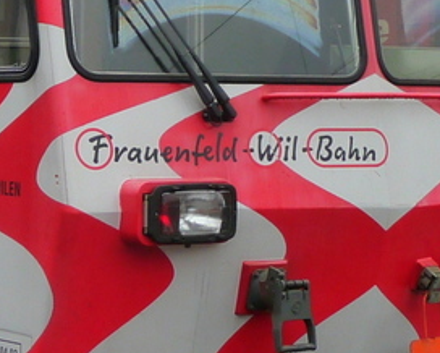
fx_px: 1681
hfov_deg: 14.7
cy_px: 73
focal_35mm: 129
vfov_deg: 11.9
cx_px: 19
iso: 160
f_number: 3.7
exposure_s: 1/160
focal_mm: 6
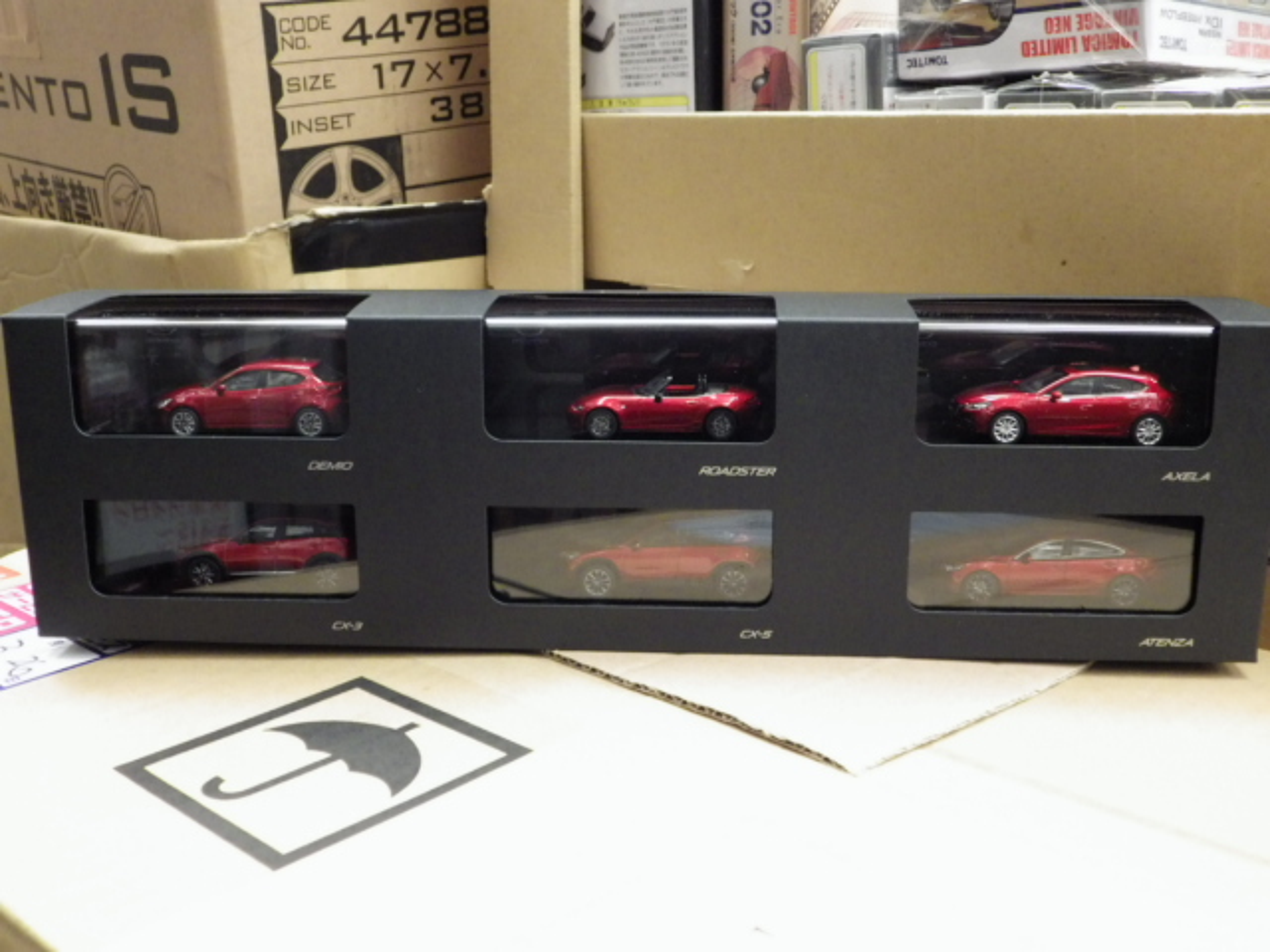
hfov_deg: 45.8
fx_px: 1504
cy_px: 476
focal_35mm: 41
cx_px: 635
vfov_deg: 35.1
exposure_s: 1/25
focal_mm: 7.4
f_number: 3.6
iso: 800
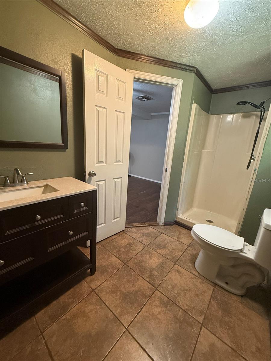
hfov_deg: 85.7
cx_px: 136
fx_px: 146
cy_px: 180
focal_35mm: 14
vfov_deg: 102.1
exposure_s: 1/60
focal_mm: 2.22
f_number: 2.2
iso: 400
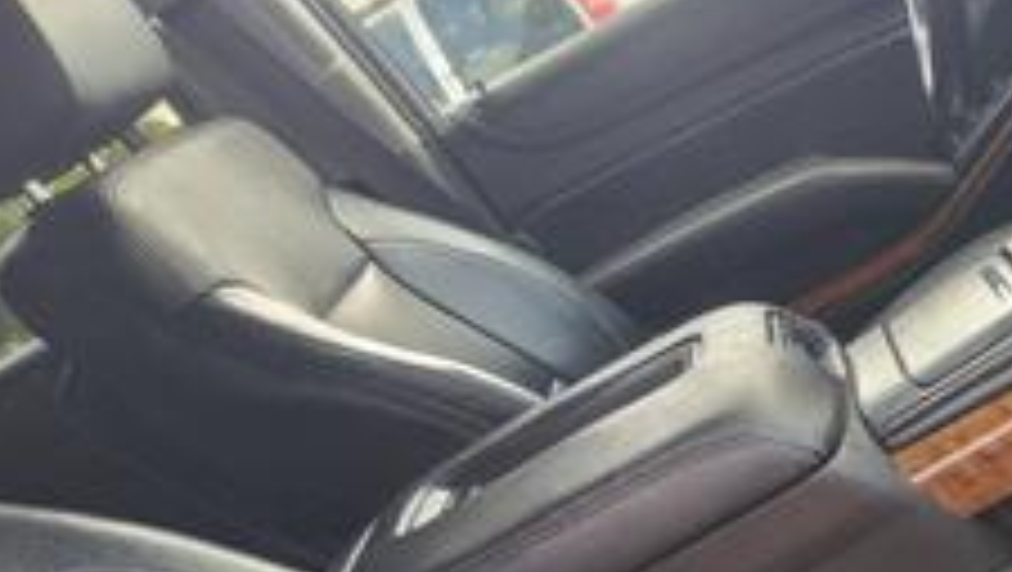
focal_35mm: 61
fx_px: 1638
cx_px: 1043
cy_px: 504
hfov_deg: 31.4
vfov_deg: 19.5
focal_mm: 4.71
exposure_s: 1/120
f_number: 1.7
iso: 101
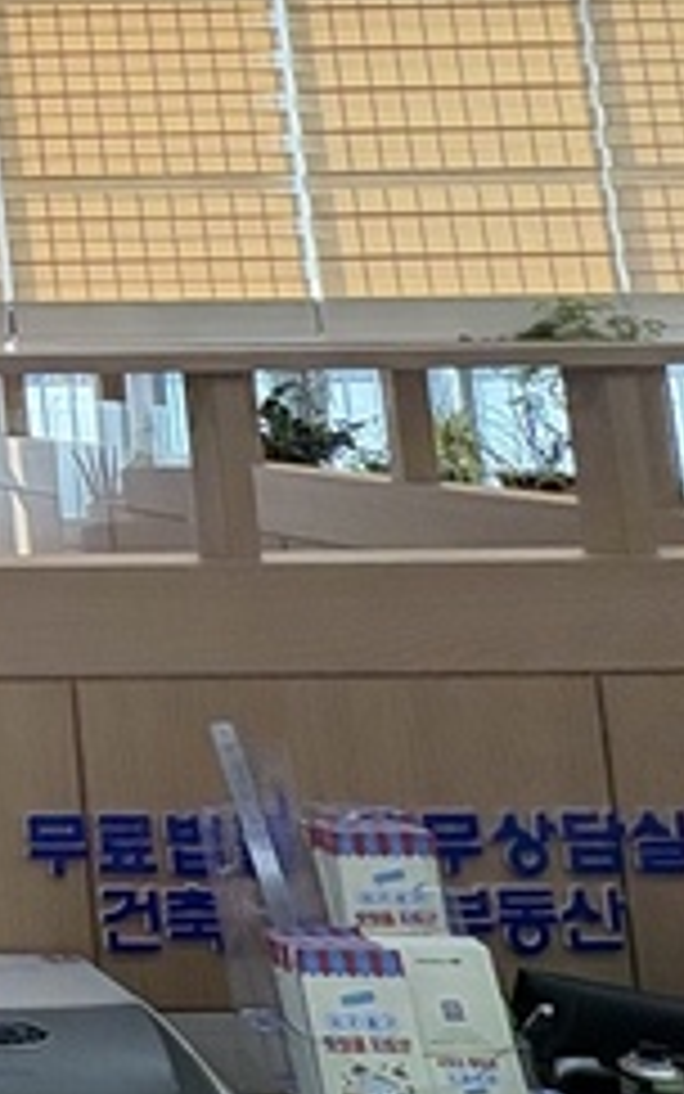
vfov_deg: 35.0
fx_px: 1639
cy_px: 128
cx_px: -842
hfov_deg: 15.8
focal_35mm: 55
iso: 64
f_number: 2.2
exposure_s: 1/165
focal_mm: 2.22
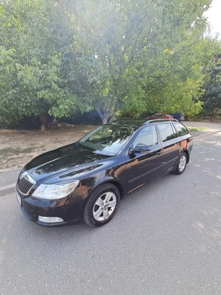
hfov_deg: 78.1
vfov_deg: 94.5
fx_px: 136
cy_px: 148
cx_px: 110
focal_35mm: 16
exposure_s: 1/389
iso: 40
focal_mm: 1.64
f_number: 2.2
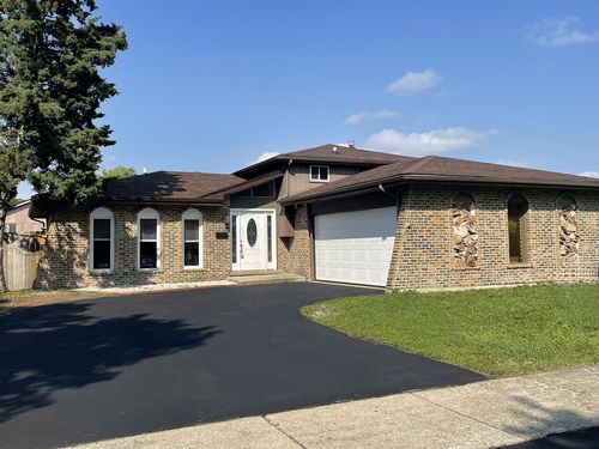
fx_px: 571
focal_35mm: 33
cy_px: 224
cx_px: 300
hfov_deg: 55.4
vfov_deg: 42.9
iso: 32
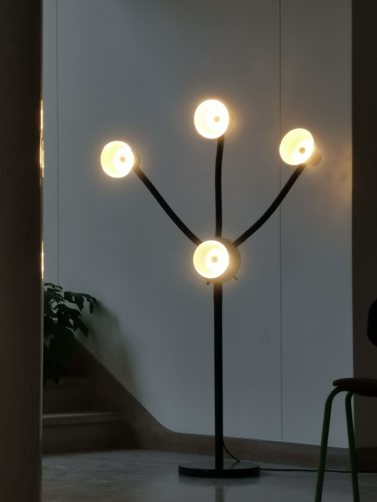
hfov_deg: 13.3
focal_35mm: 111
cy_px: 251
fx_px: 1612
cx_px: 188
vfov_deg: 17.7
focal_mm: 7.48
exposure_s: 1/50
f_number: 2.4
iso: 125
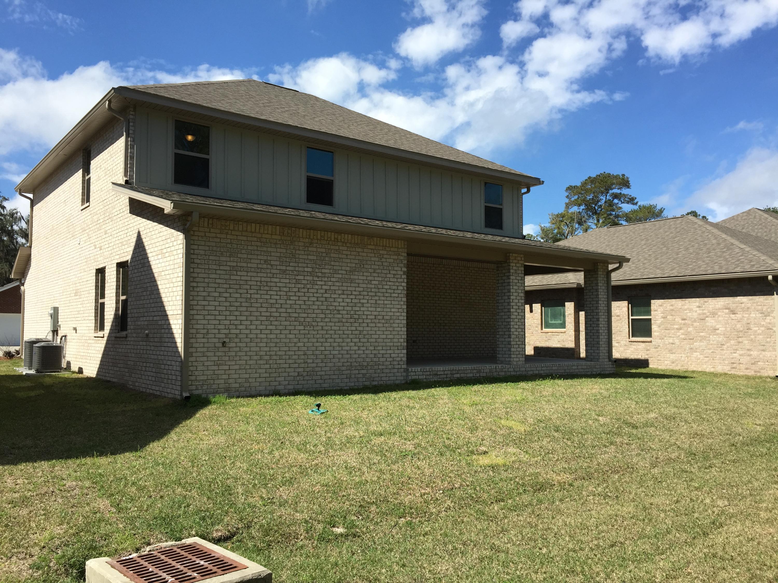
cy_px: 292
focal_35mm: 29
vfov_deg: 48.2
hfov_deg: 61.7
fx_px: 652
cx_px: 389
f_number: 2.2
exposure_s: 1/1412
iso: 32
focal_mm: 4.15
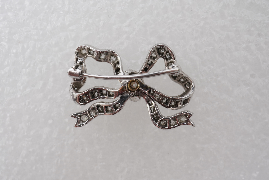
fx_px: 336
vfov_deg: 29.9
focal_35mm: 45
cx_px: 134
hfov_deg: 43.6
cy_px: 90
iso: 500
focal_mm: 30
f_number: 16
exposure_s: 1/125
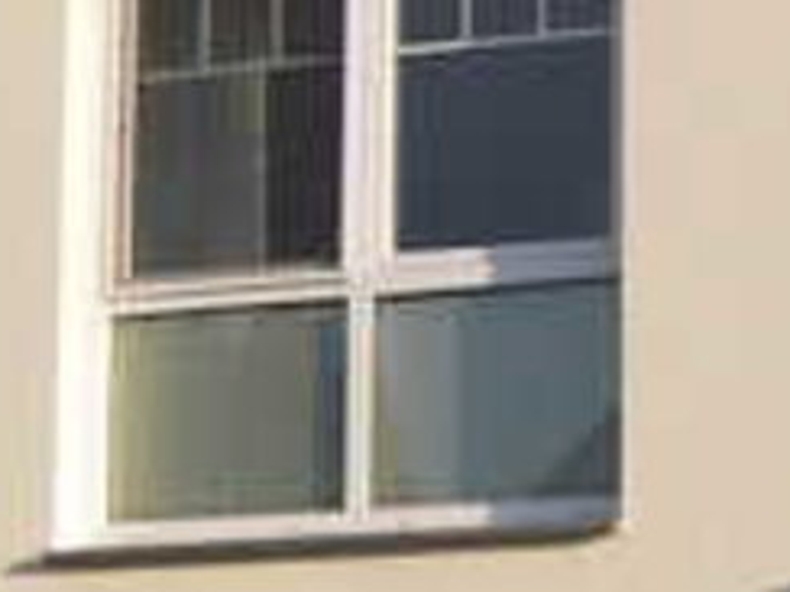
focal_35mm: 167
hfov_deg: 11.7
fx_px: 3811
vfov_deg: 8.8
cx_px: 787
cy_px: 569
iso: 50
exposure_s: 1/640
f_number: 3.2
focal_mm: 7.1
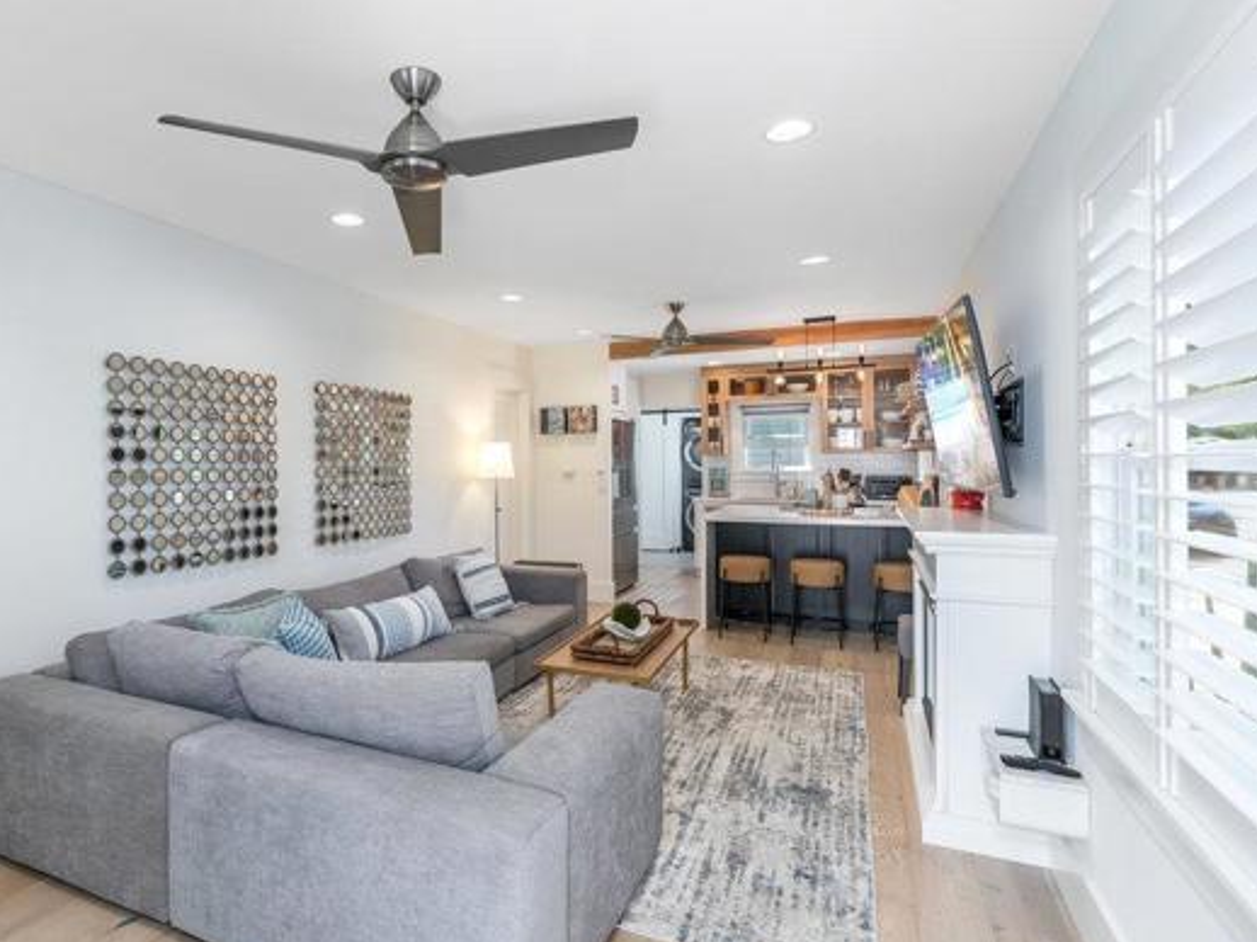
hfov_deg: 83.5
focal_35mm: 19
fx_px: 690
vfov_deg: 68.6
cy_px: 473
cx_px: 495
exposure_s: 1/60
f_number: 5.6
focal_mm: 16
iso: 100
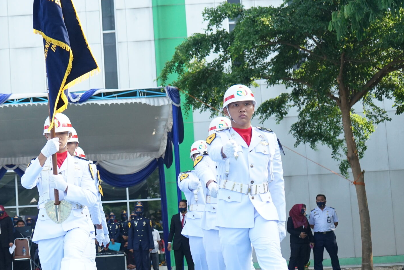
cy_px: 164
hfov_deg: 25.3
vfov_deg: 17.5
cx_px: 57
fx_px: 875
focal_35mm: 78
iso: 1000
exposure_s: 1/1600
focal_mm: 43
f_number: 4.5
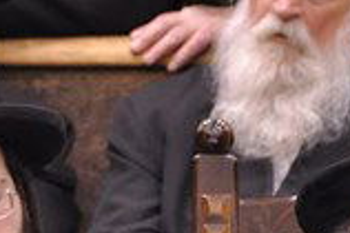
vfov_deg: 0.7
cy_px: 225
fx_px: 19307
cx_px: 374
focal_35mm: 1988
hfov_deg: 1.0
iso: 2000
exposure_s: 1/50
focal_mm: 300
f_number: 5.6
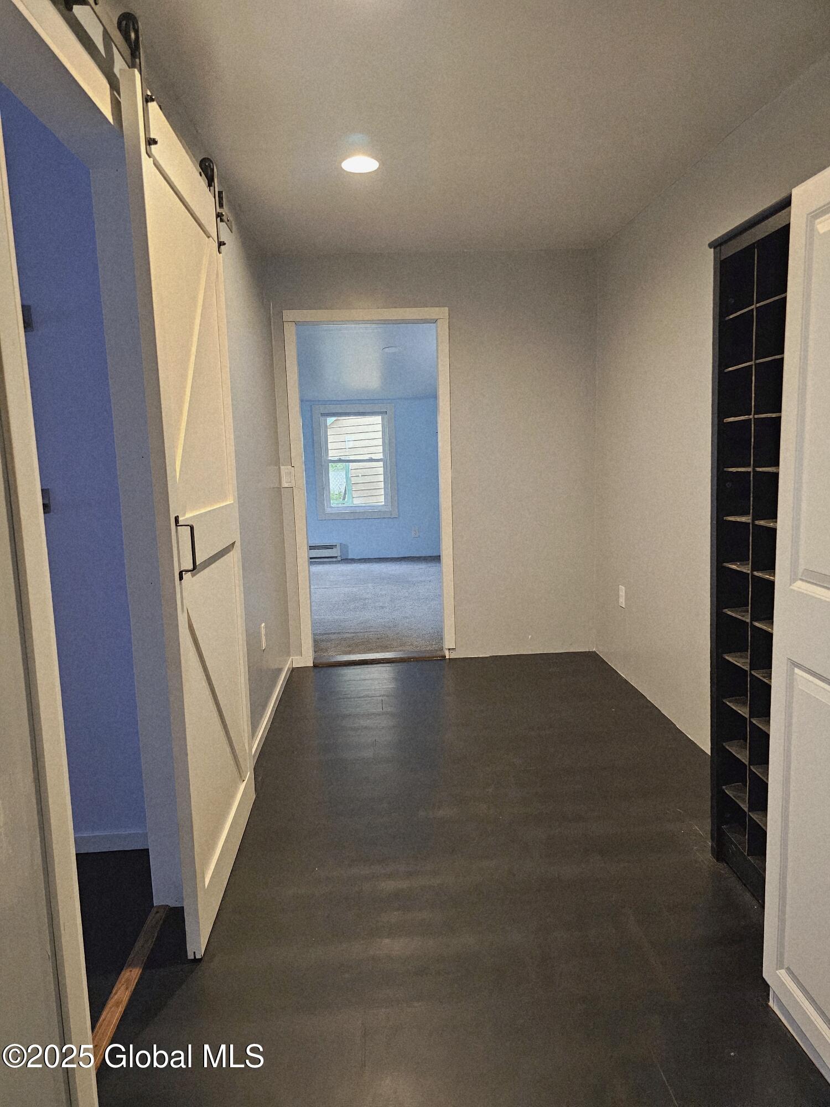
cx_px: 415
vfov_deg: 73.9
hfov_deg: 58.9
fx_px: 735
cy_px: 554
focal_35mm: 23
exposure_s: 1/120
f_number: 1.7
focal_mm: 6.3
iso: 1000
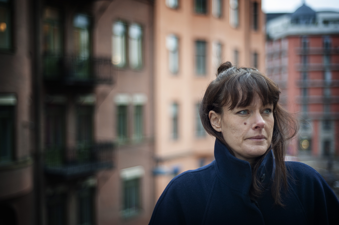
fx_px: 471
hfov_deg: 39.6
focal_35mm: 50
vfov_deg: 27.0
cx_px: 170
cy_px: 112
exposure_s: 1/800
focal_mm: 50
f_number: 1.8
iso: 640
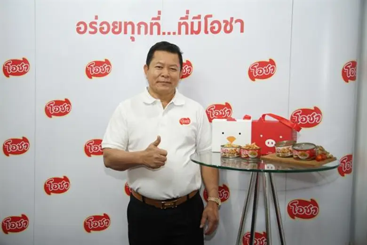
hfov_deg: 48.5
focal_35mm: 40
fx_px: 408
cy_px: 122
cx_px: 184
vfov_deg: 33.4
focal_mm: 40
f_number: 4
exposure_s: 1/80
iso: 1600
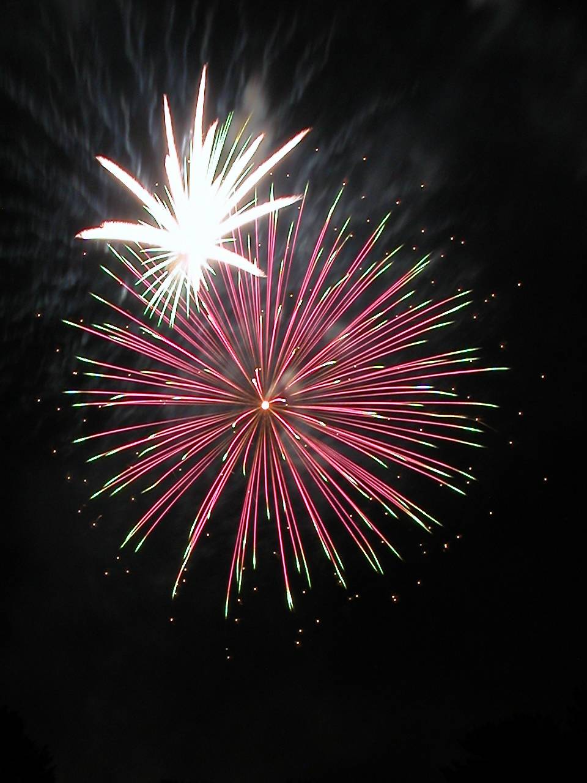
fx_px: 791
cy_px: 392
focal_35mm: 35
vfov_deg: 52.6
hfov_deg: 40.7
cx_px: 294
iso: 100
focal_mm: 8.9
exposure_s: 6.84
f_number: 7.1
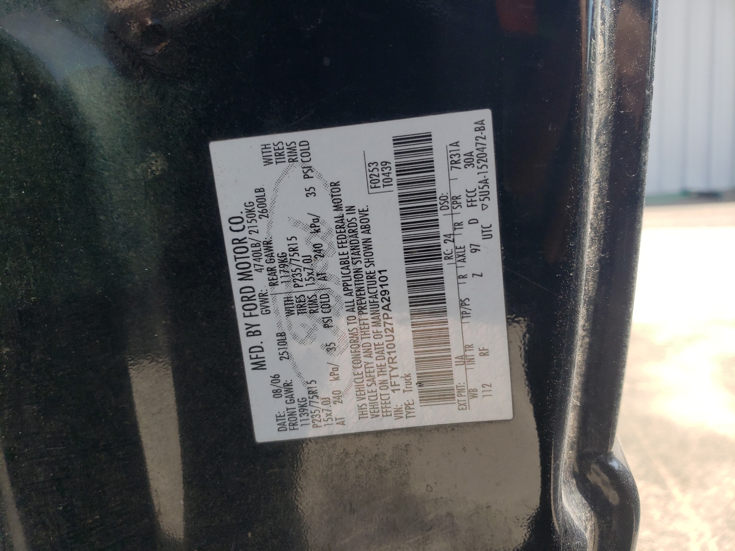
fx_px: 552
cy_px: 276
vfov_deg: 53.1
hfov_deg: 67.3
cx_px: 368
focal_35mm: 26
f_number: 1.5
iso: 50
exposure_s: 1/526
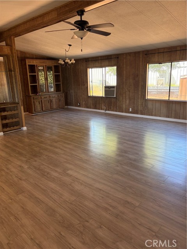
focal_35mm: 26
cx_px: 94
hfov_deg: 53.1
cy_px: 124
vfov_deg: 67.3
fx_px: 187
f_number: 1.6
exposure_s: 1/170
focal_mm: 5.96
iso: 125
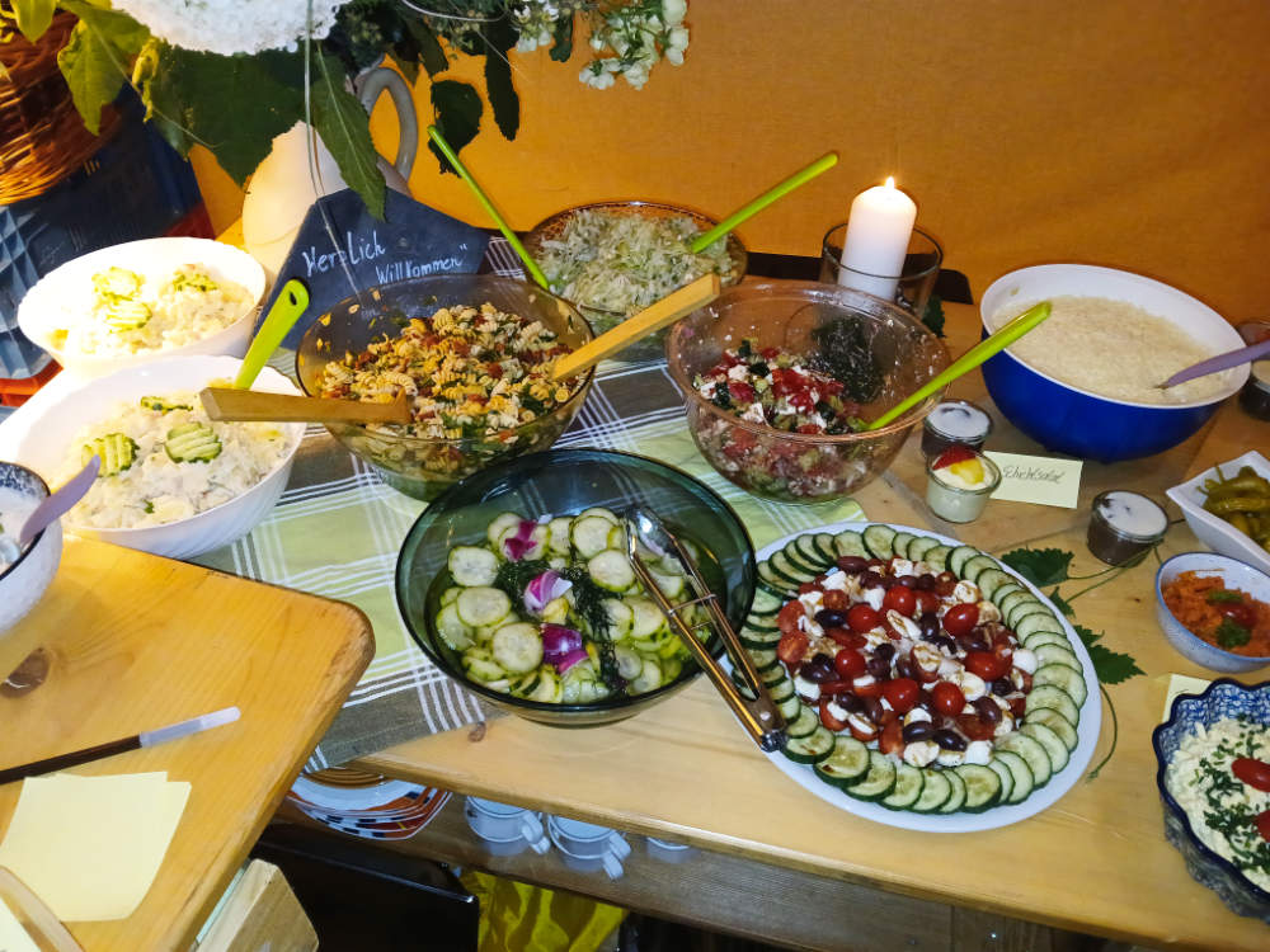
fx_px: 954
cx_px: 635
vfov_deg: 53.1
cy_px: 476
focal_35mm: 26
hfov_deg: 67.3
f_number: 1.8
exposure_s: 1/50
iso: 200
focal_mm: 4
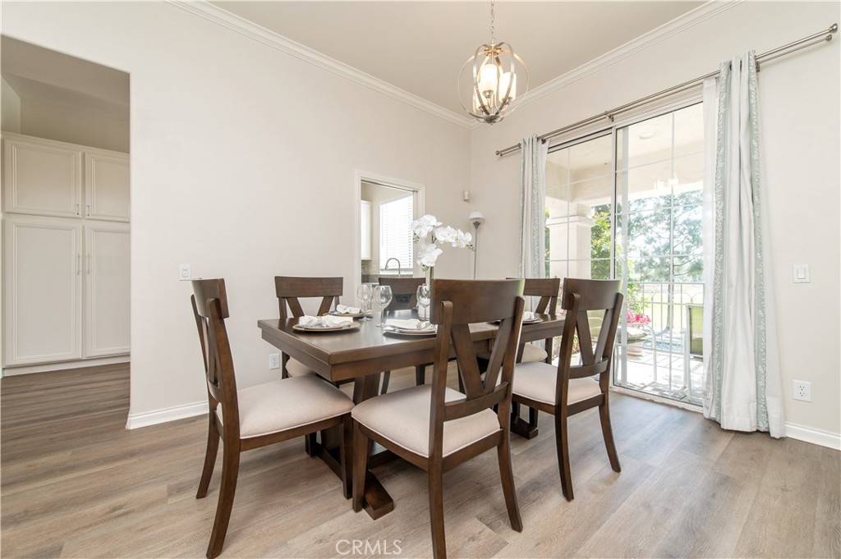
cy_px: 280
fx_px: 327
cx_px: 420
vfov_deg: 81.1
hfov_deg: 104.3
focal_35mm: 14
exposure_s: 1/125
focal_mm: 14
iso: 200
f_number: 5.6
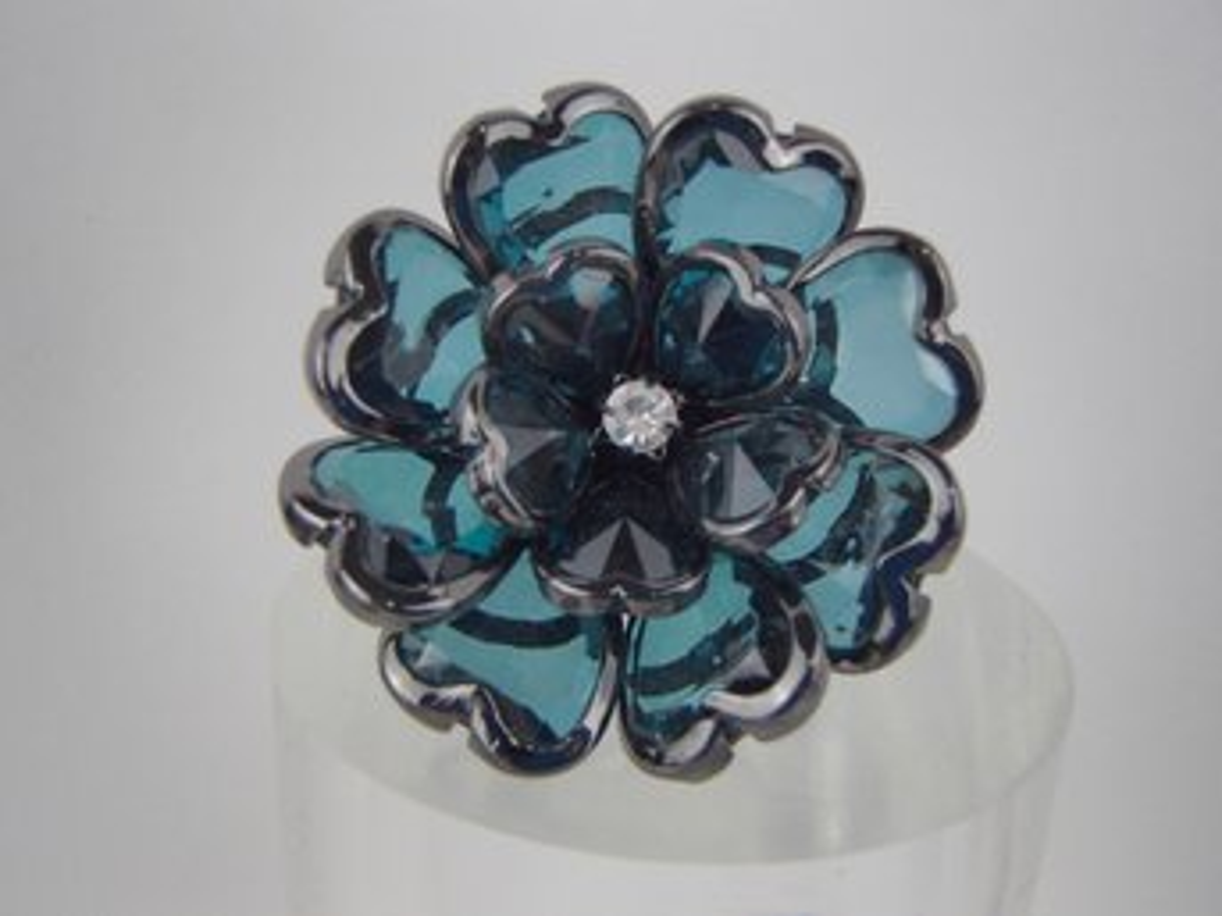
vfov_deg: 38.6
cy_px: 458
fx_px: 1306
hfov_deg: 50.2
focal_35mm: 37
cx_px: 611
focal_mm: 6.64
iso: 160
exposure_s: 1/160
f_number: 4.7
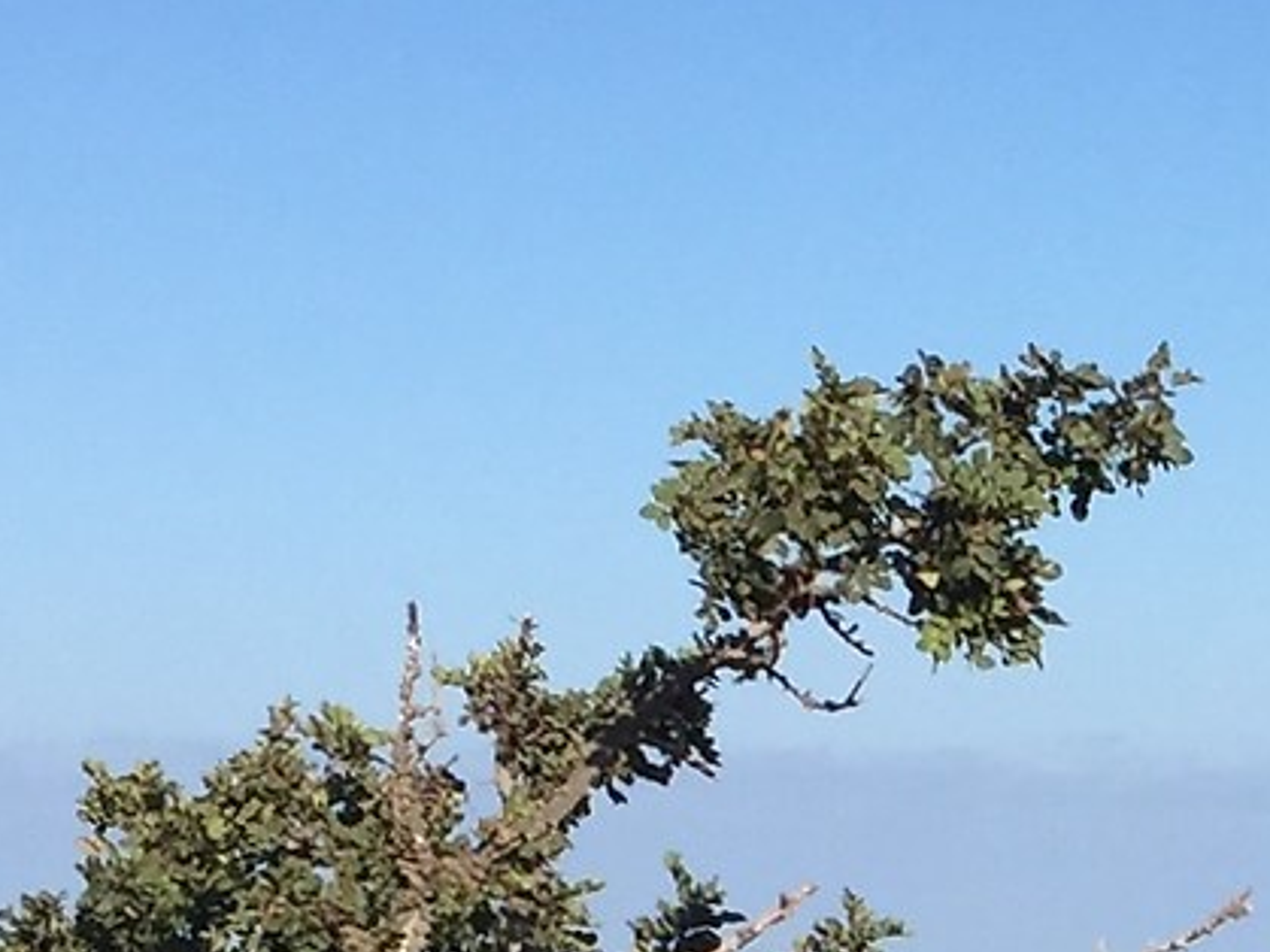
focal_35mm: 166
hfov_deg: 11.3
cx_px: 2061
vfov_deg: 8.5
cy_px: 1937
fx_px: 6089
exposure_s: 1/2198
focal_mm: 4.15
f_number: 2.2
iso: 32
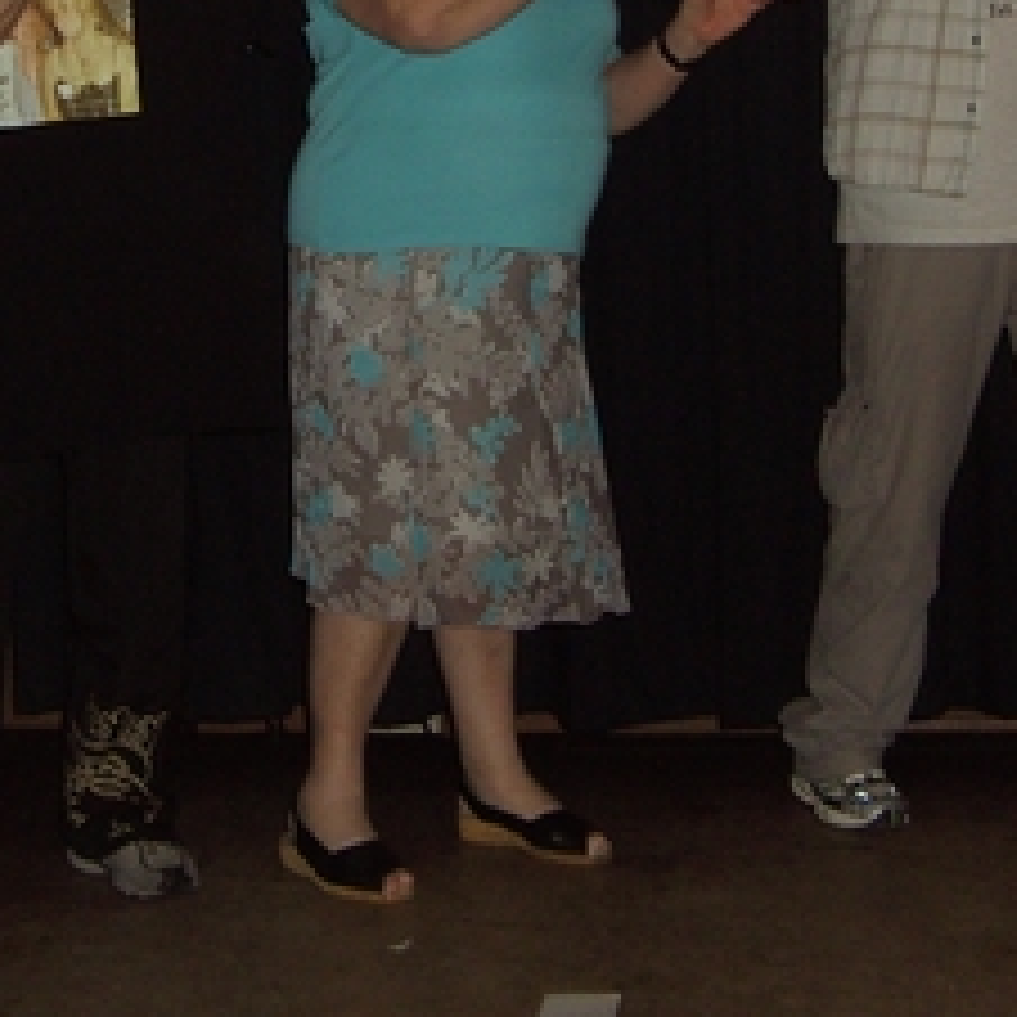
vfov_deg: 19.5
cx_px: 288
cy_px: 36
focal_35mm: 87
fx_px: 2892
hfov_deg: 19.8
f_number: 2.8
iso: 100
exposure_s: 1/50
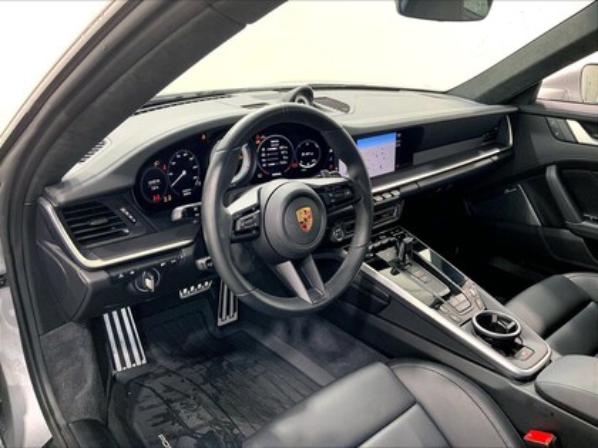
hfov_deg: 61.7
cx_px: 299
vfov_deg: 48.2
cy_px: 224
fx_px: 501
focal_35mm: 29
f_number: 1.8
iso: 64
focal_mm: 3
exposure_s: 1/63
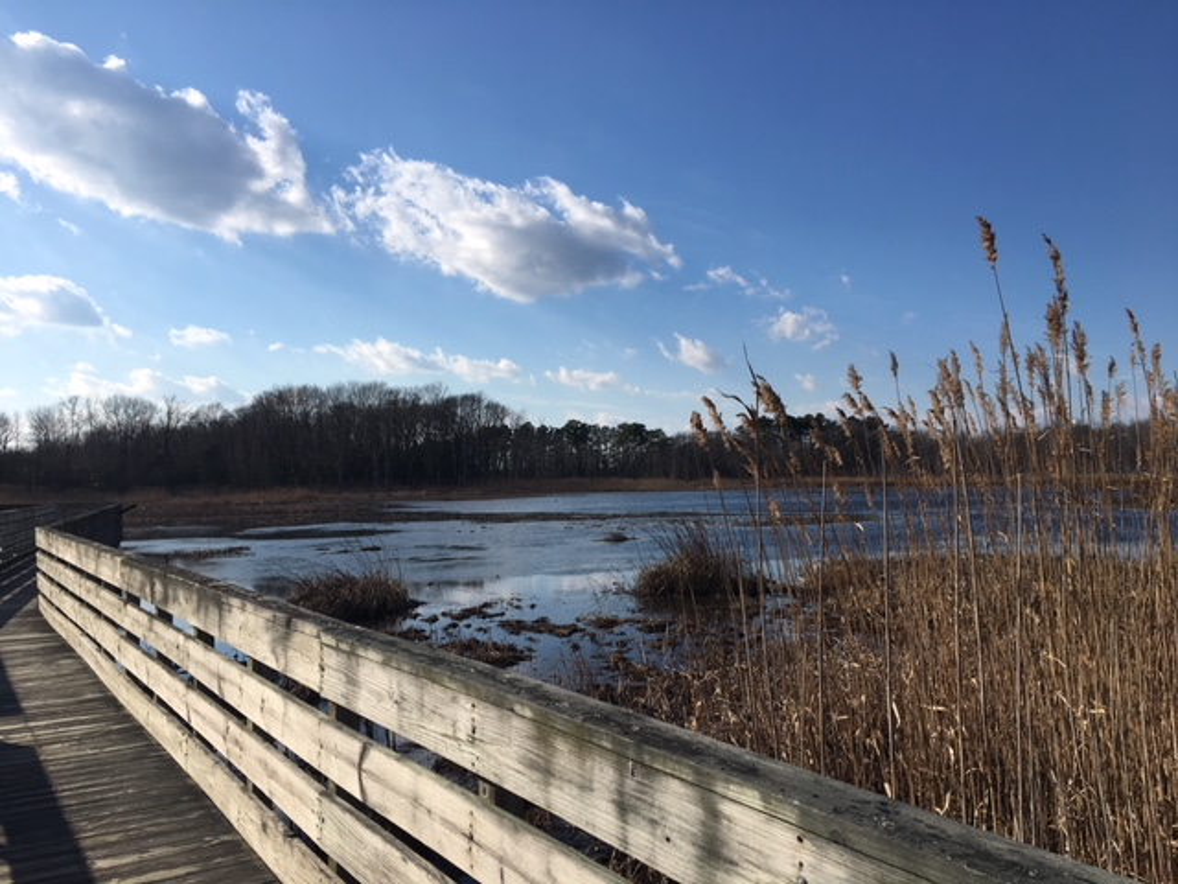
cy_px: 442
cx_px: 589
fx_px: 987
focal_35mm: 29
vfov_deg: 48.2
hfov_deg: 61.7
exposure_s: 1/2747
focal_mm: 4.15
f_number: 2.2
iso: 25
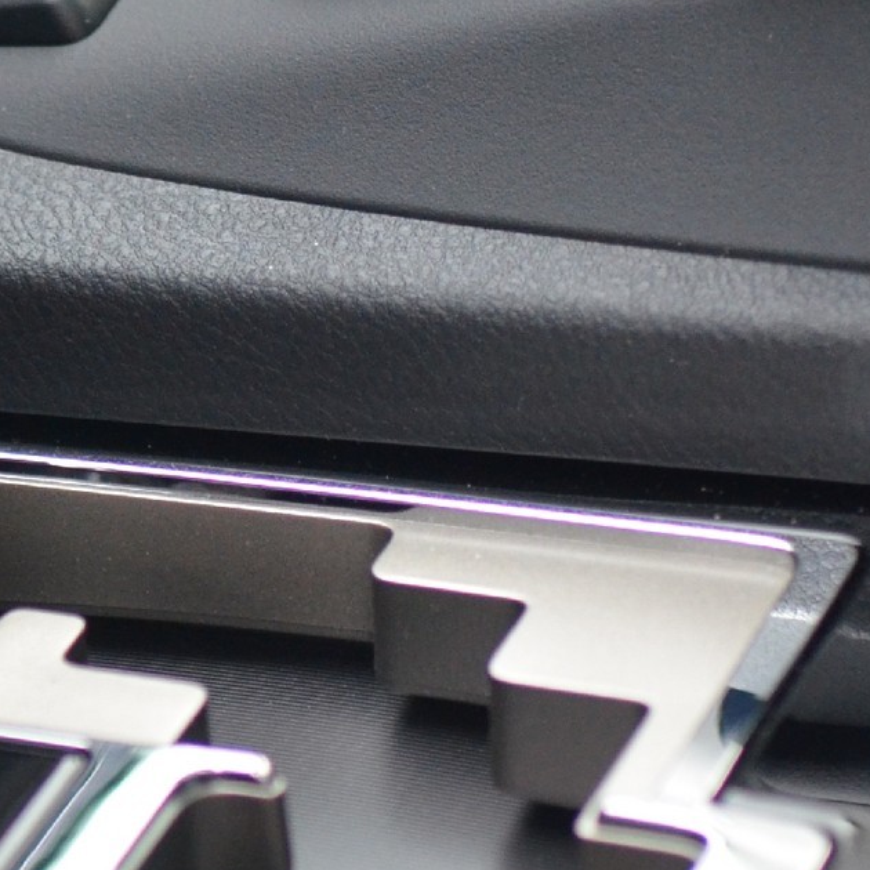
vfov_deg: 7.9
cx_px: 112
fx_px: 6312
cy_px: 280
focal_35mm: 222
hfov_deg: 7.9
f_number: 2.8
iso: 1600
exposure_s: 1/200
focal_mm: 44
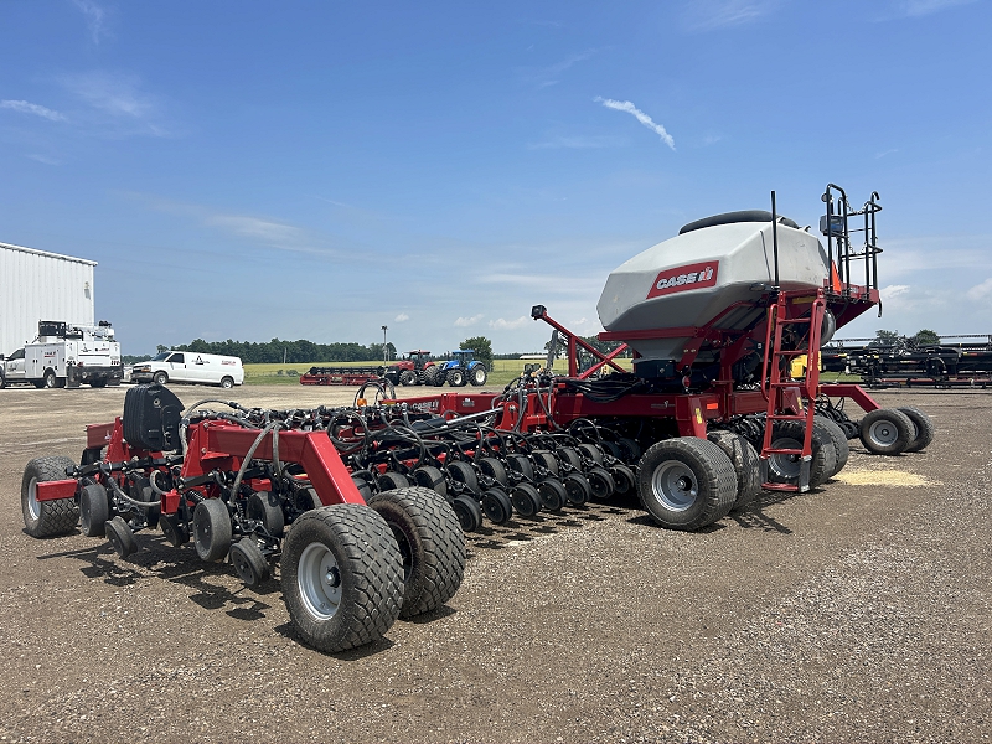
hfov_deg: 67.3
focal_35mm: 26
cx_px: 496
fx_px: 745
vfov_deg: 53.1
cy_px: 372
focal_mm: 5.7
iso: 50
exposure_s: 1/5076
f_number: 1.5
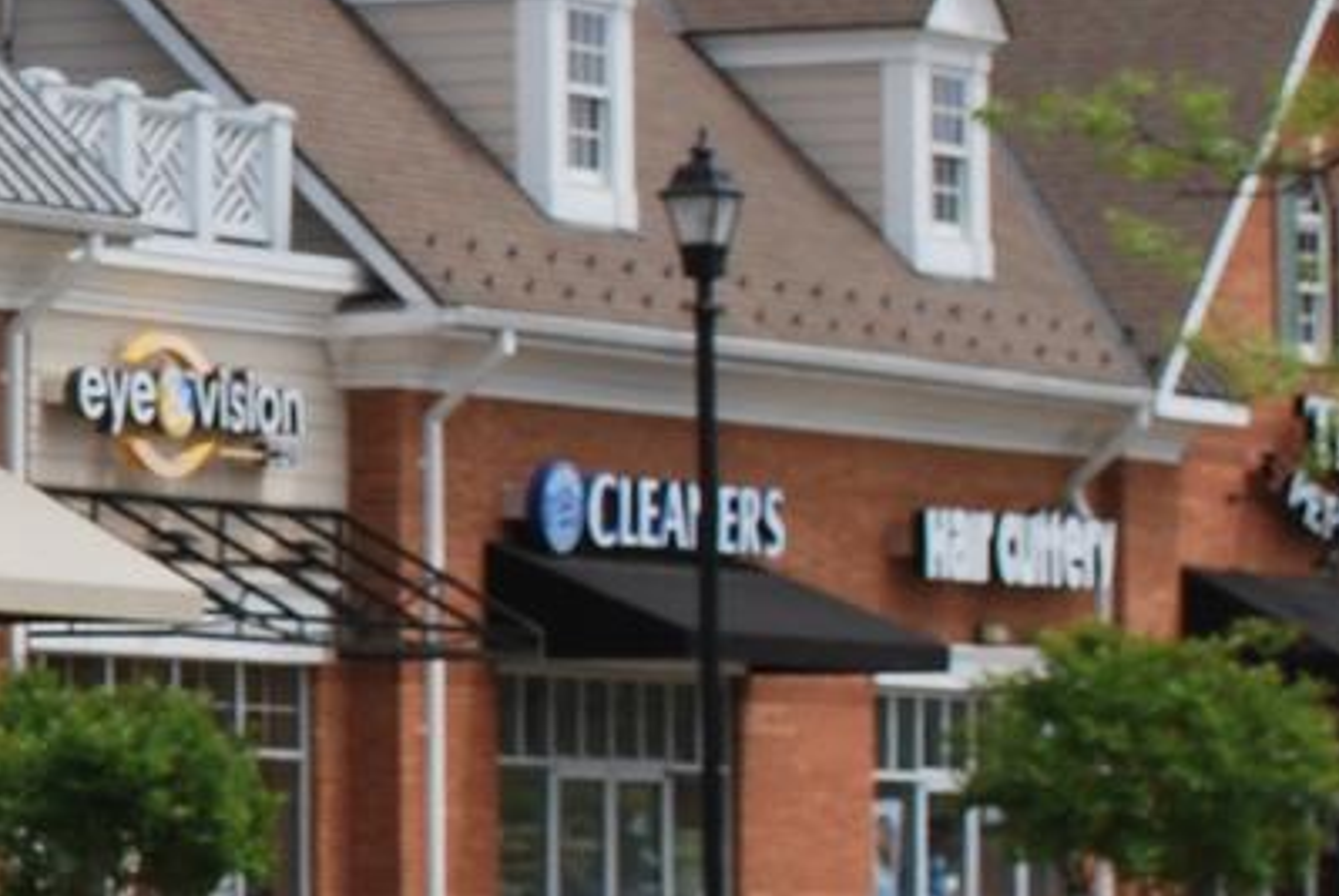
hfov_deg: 7.6
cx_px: -1269
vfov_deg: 5.3
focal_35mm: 262
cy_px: 138
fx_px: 9755
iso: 100
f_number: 9
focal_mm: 34
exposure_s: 1/320
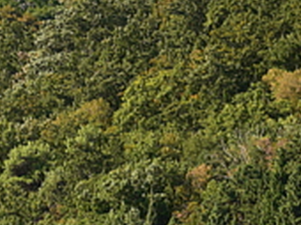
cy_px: -19
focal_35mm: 713
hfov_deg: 2.8
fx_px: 6193
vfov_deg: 2.1
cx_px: -301
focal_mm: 105
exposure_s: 1/200
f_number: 10
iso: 400
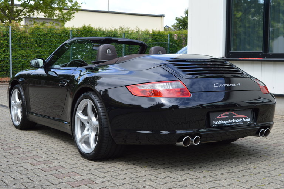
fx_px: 426
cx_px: 142
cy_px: 94
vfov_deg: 25.0
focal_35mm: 54
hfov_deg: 36.9
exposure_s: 1/160
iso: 100
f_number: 6.3
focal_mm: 36
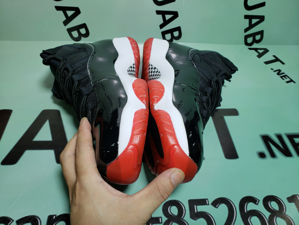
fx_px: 225
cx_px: 150
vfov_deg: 53.1
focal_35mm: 26
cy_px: 112
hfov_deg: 67.3
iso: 50
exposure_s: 1/188
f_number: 2.4
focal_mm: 4.3
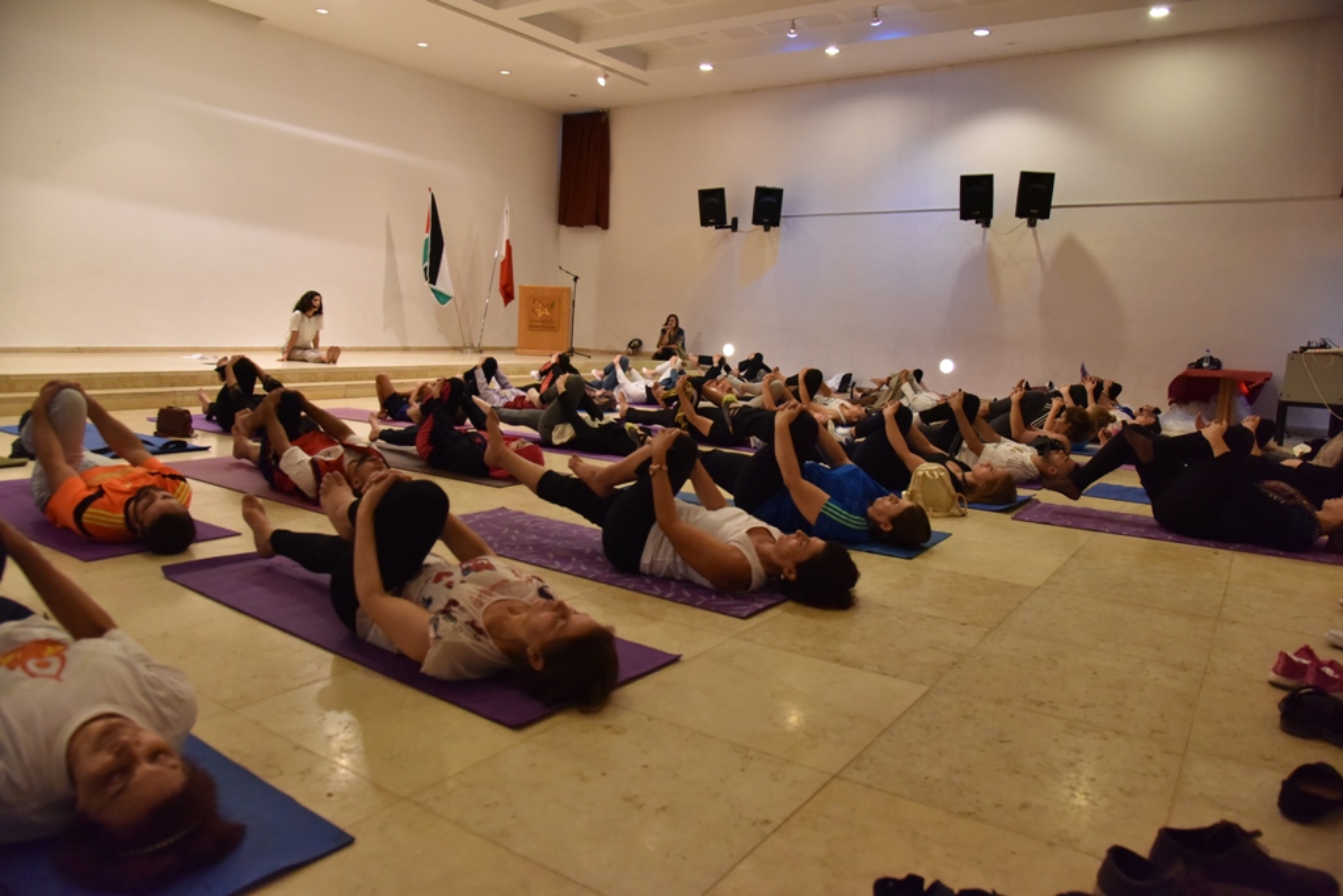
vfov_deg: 53.1
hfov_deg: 73.7
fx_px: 895
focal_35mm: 24
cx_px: 672
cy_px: 448
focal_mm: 24
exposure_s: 1/100
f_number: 5
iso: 2500
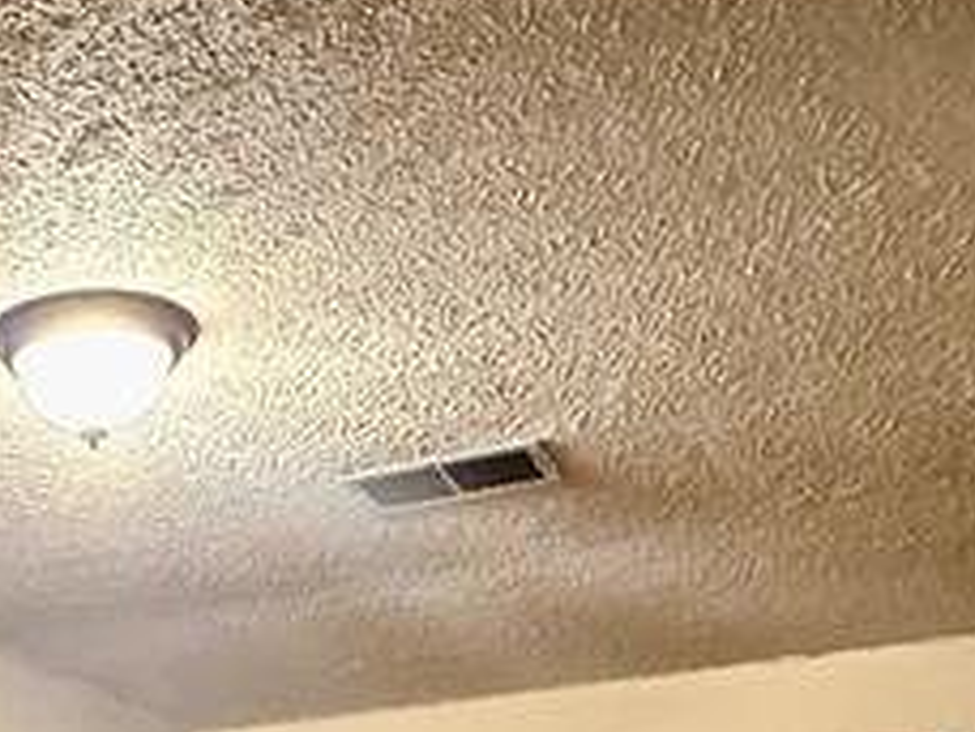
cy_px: 1306
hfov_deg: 28.6
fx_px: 1774
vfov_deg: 18.4
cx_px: -21
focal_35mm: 63
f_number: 2.2
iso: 1250
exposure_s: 1/60
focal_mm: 2.22
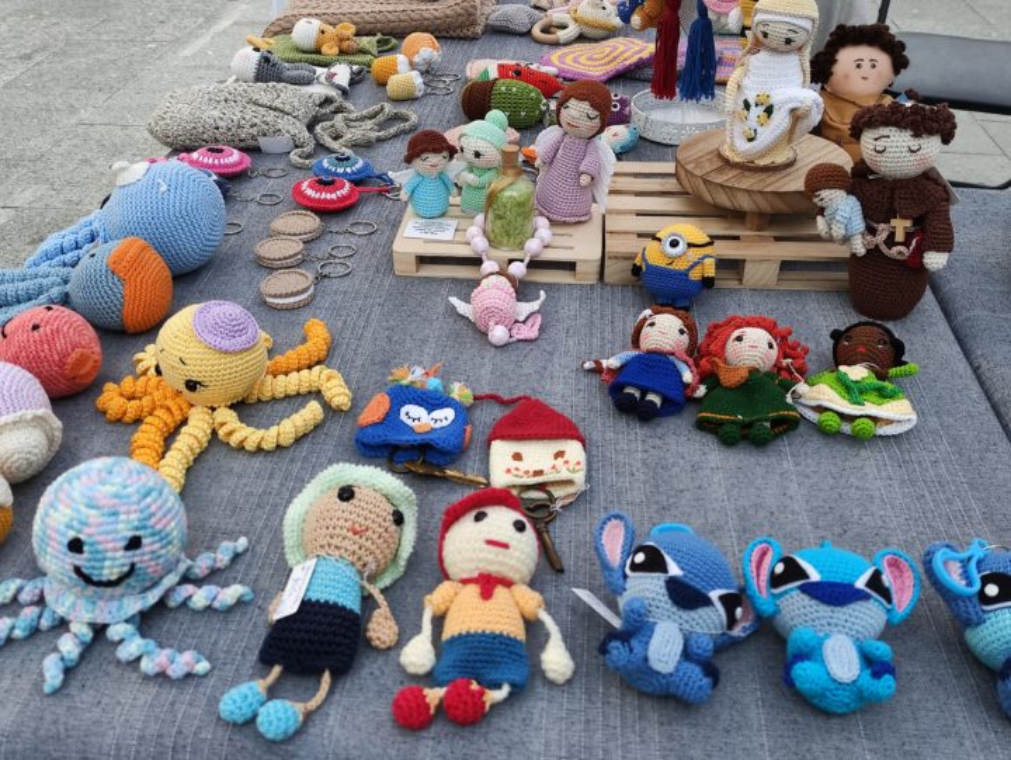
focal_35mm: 25
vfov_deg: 54.9
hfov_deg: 69.4
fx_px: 731
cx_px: 506
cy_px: 380
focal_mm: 5.43
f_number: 1.89
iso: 290
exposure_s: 1/50
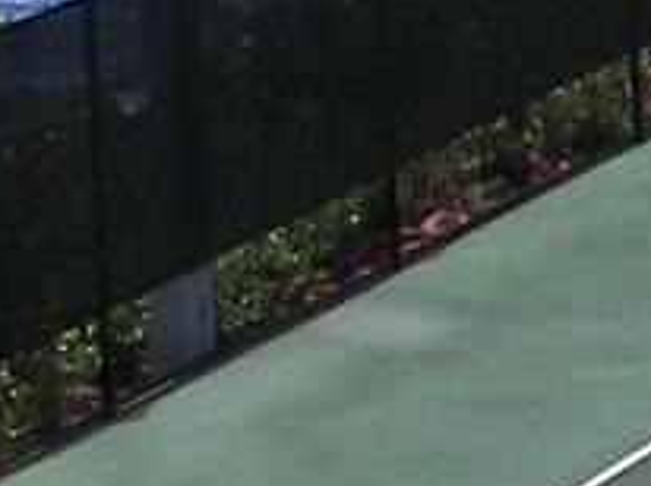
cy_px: 123
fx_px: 5260
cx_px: 1078
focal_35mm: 280
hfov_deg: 6.9
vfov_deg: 5.3
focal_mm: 6
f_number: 2.8
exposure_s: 1/500
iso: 50
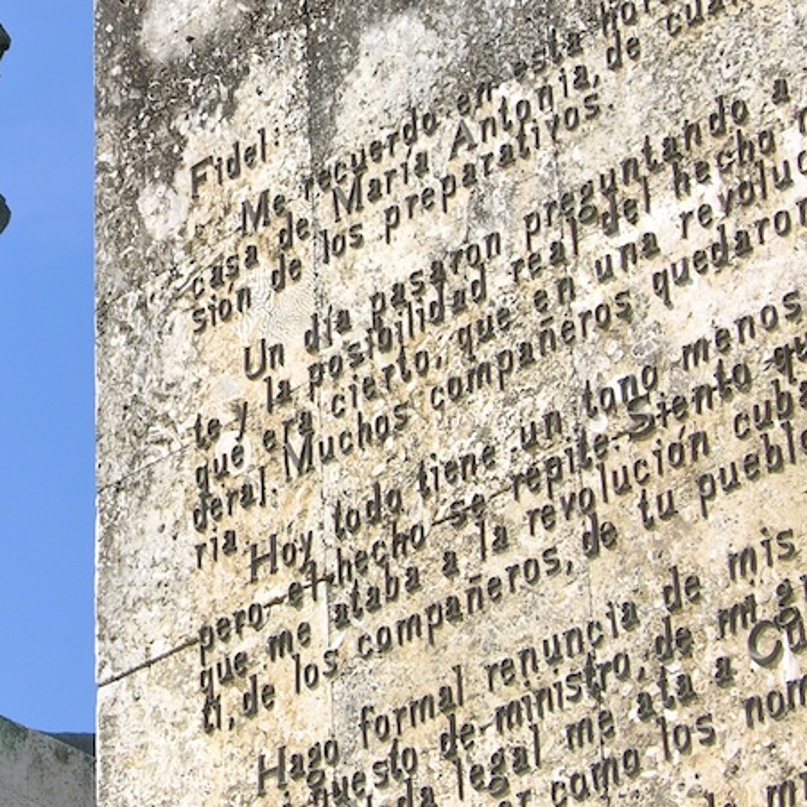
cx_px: -20
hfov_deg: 10.5
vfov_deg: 10.6
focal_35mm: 165
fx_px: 4352
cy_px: 244
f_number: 4.9
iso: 50
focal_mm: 21
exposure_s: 1/412
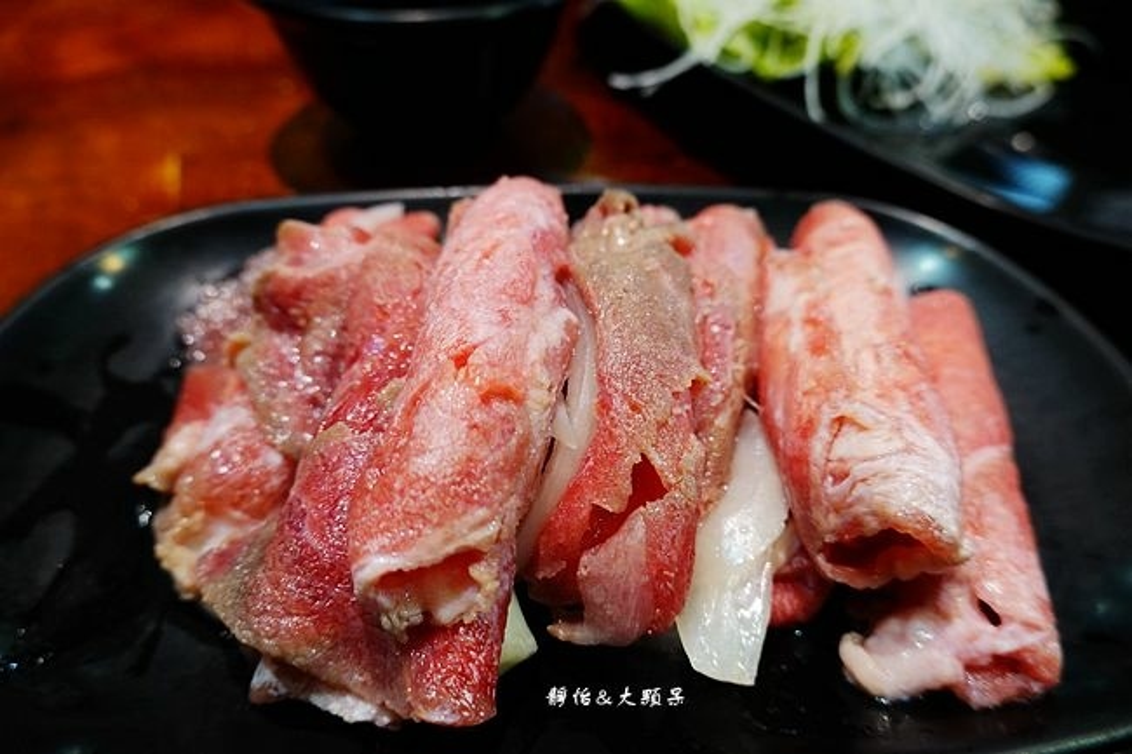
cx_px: 566
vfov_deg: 53.1
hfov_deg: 73.8
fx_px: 754
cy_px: 377
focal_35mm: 24
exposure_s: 1/30
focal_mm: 9
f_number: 2.8
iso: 500
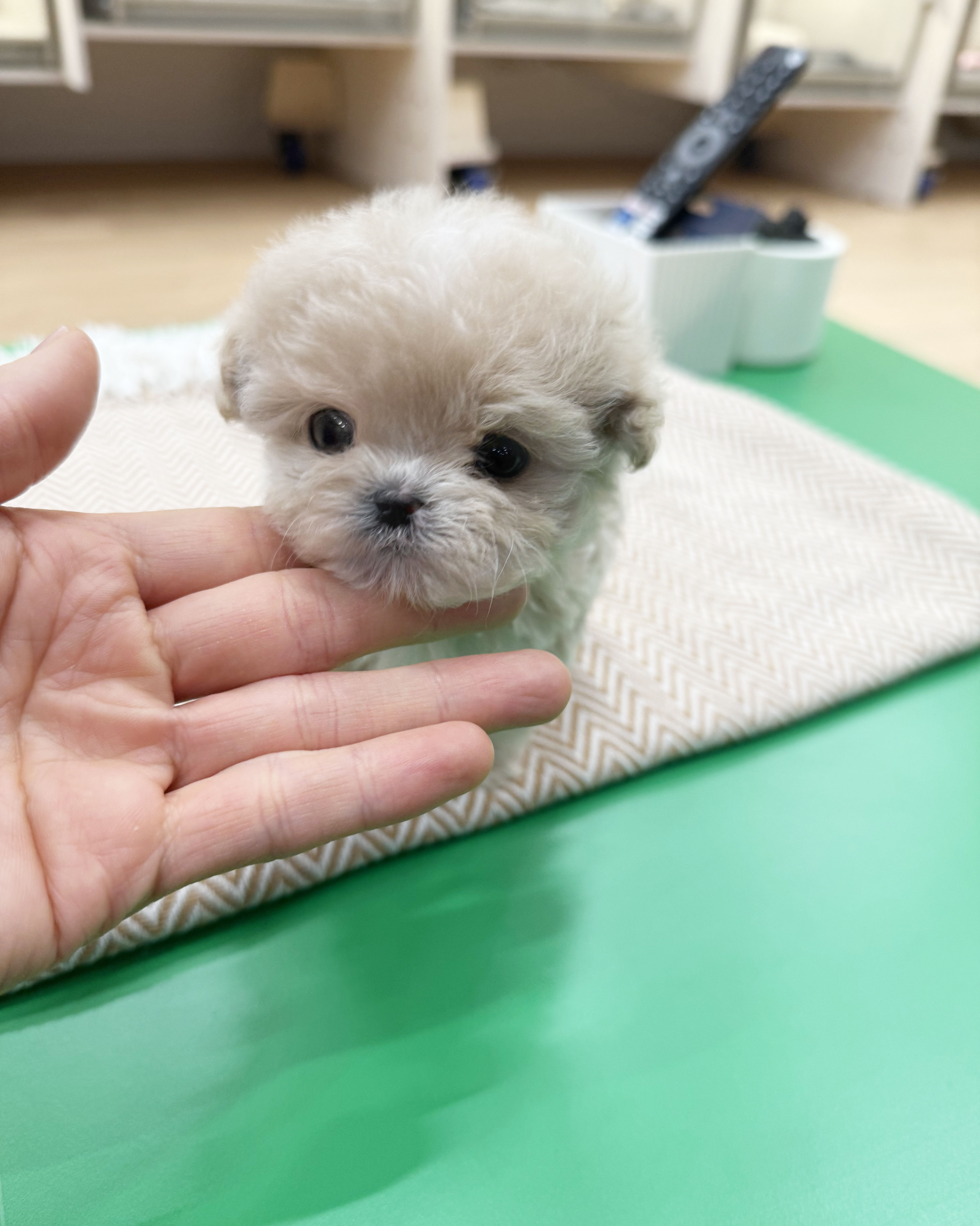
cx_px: 490
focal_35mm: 25
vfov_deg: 68.1
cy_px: 611
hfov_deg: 56.8
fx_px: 906
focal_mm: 6.76
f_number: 1.78
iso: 125
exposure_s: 1/60
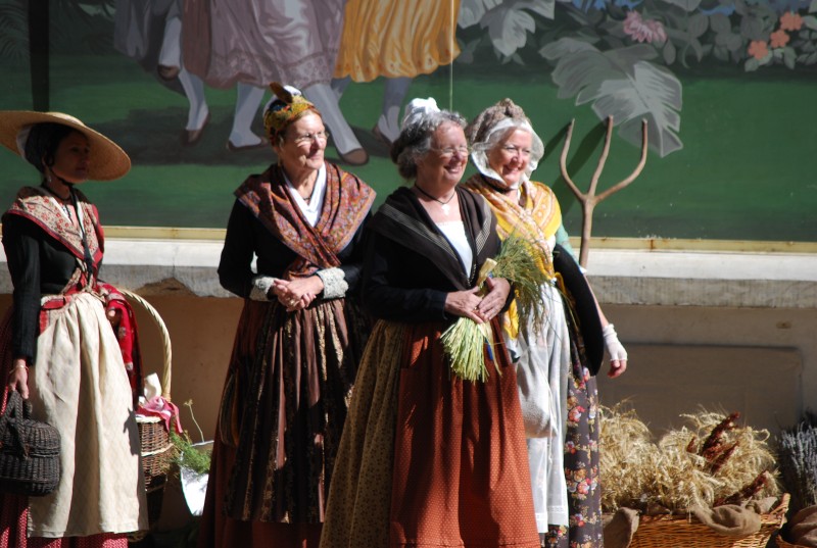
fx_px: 6822
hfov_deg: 6.9
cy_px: 274
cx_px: 408
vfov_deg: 4.6
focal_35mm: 300
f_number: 5.6
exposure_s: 1/500
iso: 200
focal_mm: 200
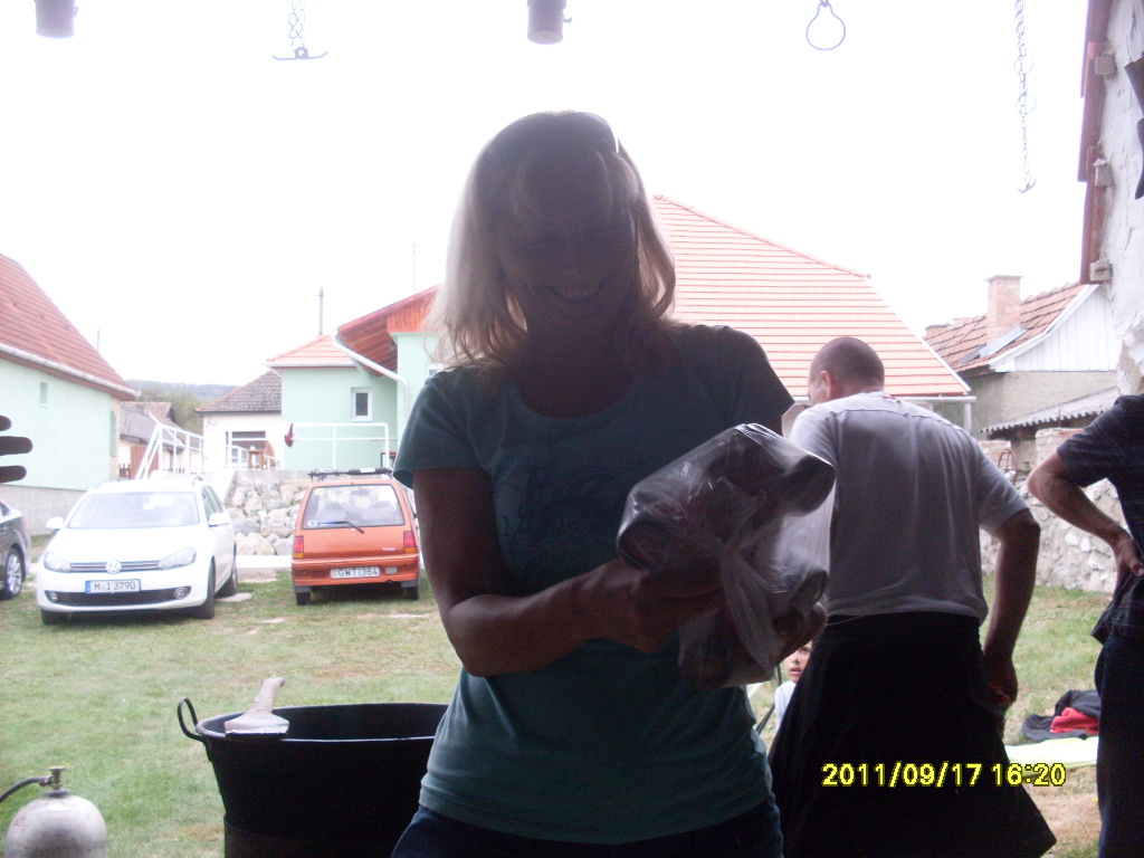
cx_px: 572
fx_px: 1256
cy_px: 429
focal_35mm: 38
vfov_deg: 37.7
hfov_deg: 49.0
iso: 100
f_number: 2.8
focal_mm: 6.3
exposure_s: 1/90
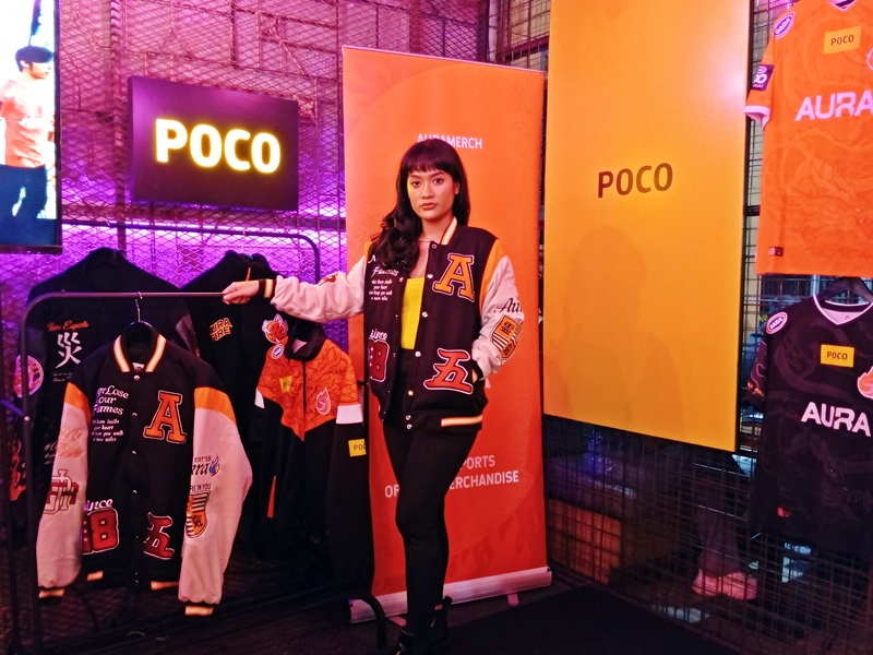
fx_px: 706
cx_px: 436
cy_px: 328
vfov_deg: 49.7
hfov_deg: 63.4
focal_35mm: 28
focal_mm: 4.22
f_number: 1.8
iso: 1681
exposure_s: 1/20
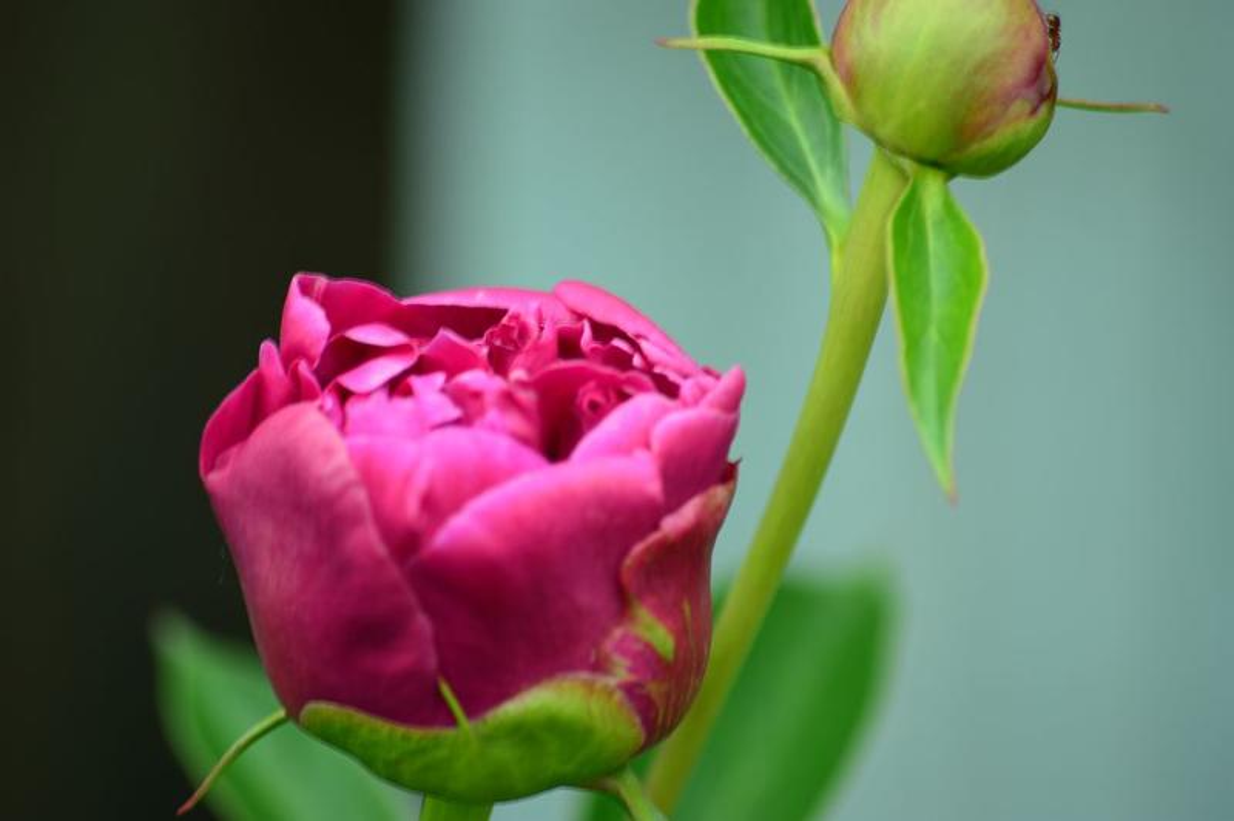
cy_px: 410
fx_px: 10275
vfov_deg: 4.6
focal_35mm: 300
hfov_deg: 6.9
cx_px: 617
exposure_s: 1/60
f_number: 5.6
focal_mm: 200
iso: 100
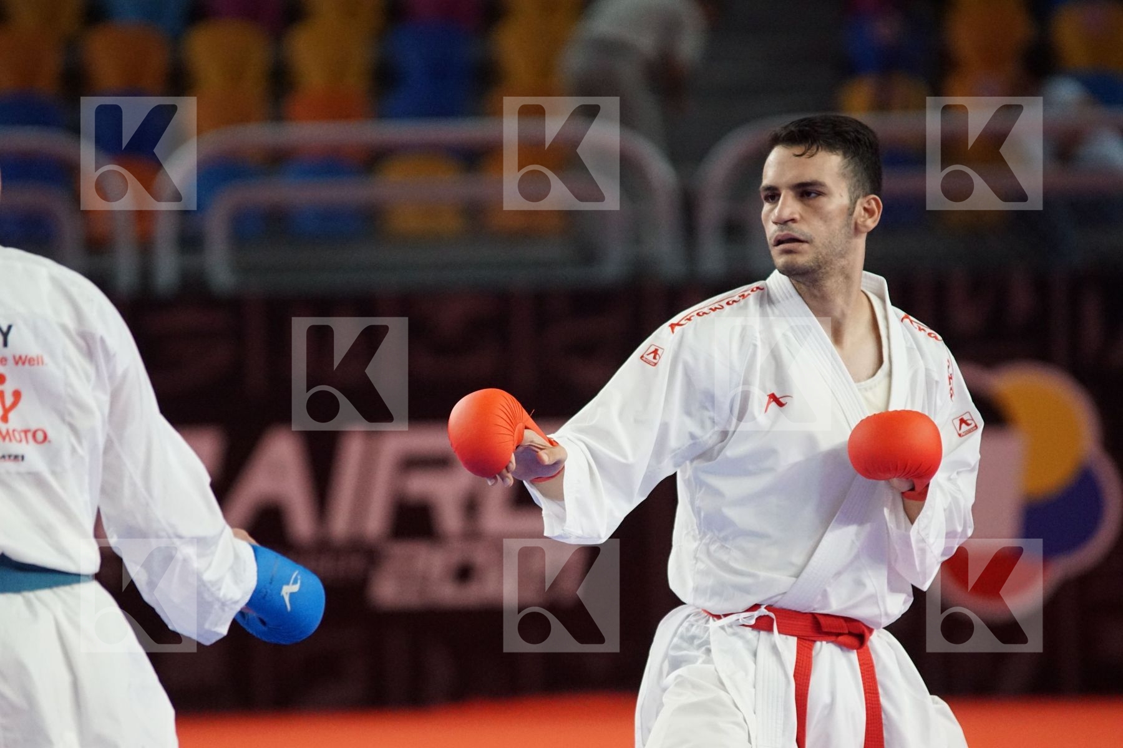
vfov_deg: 4.6
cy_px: 374
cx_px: 562
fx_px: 9358
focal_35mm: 300
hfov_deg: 6.9
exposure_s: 1/2000
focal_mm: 200
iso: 3200
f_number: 2.8
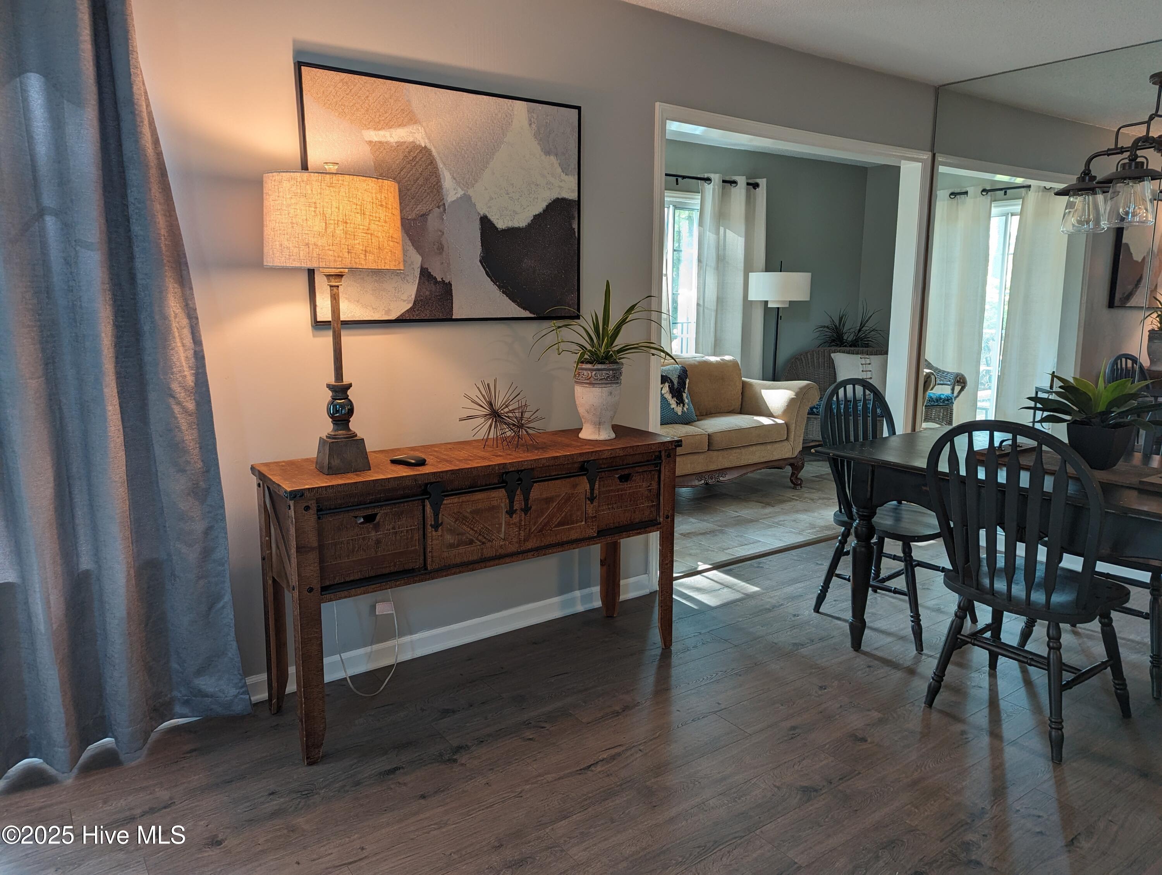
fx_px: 807
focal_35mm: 24
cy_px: 438
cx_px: 581
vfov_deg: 56.9
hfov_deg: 71.5
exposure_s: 1/30
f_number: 1.85
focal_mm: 6.81
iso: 84
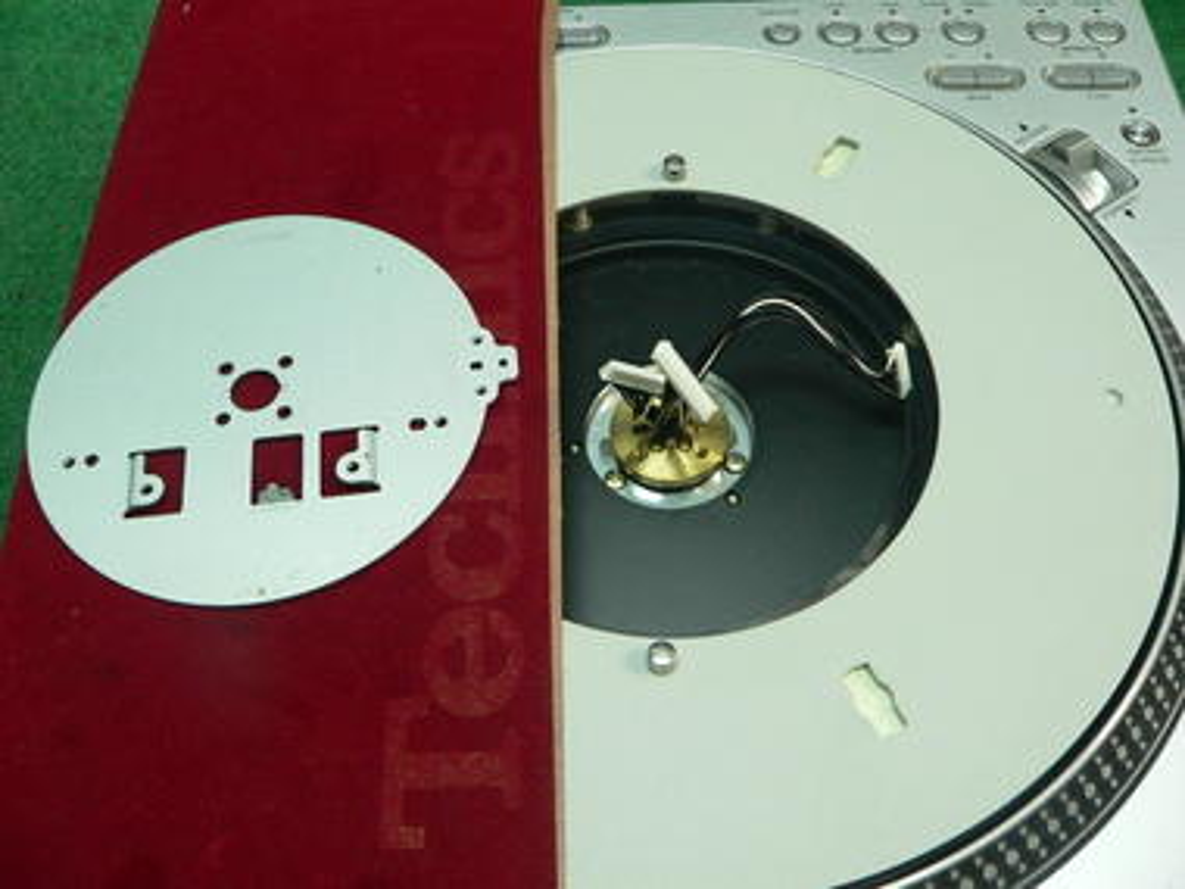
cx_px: 592
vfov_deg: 39.7
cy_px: 444
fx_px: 1232
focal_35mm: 36
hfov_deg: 51.4
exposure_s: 1/15
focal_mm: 6
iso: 200
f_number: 2.8
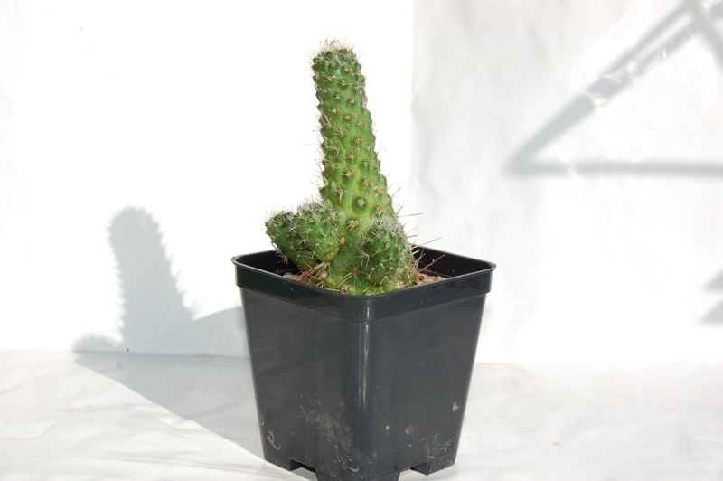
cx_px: 362
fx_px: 1354
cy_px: 240
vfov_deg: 20.1
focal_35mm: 68
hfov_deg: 29.9
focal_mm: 45
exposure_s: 1/500
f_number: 11
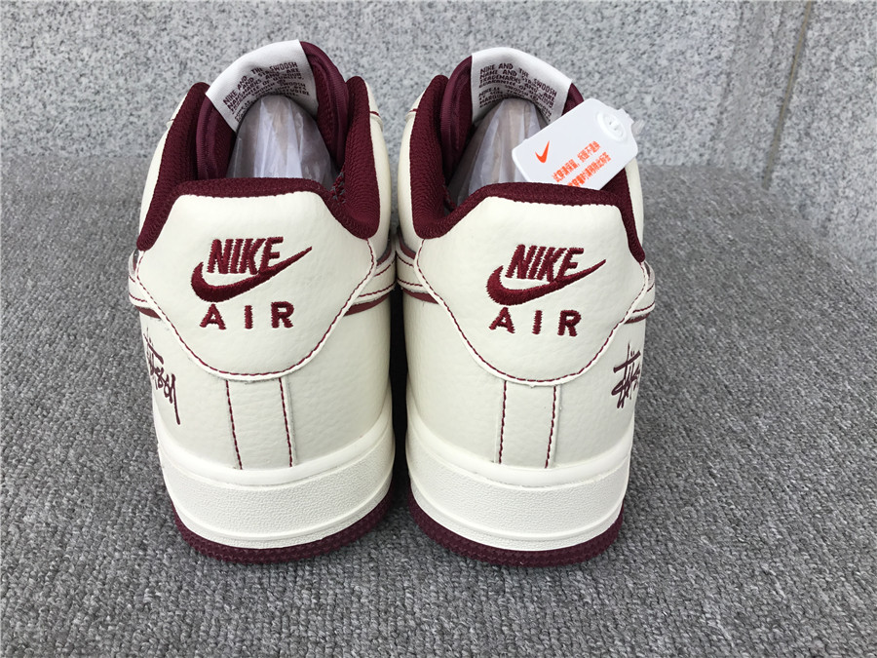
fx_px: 785
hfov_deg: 58.4
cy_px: 329
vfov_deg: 45.4
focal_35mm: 31
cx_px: 438
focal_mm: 3.3
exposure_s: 1/116
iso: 25
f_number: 2.4
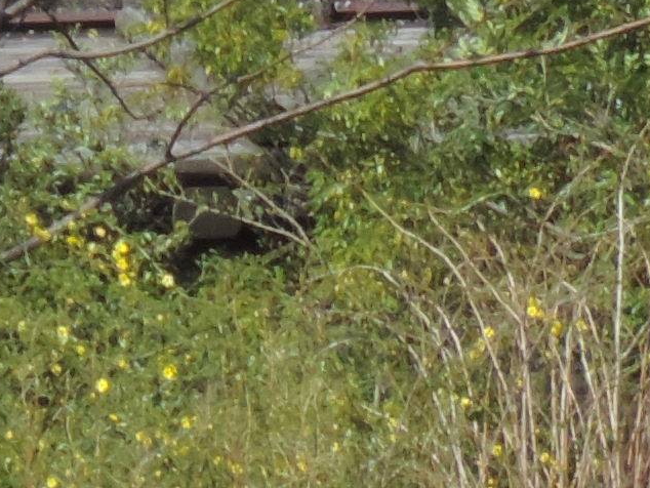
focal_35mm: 1042
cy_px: 1091
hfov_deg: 1.9
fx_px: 19574
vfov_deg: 1.4
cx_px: -1459
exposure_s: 1/400
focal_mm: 24
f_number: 4.3
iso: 80
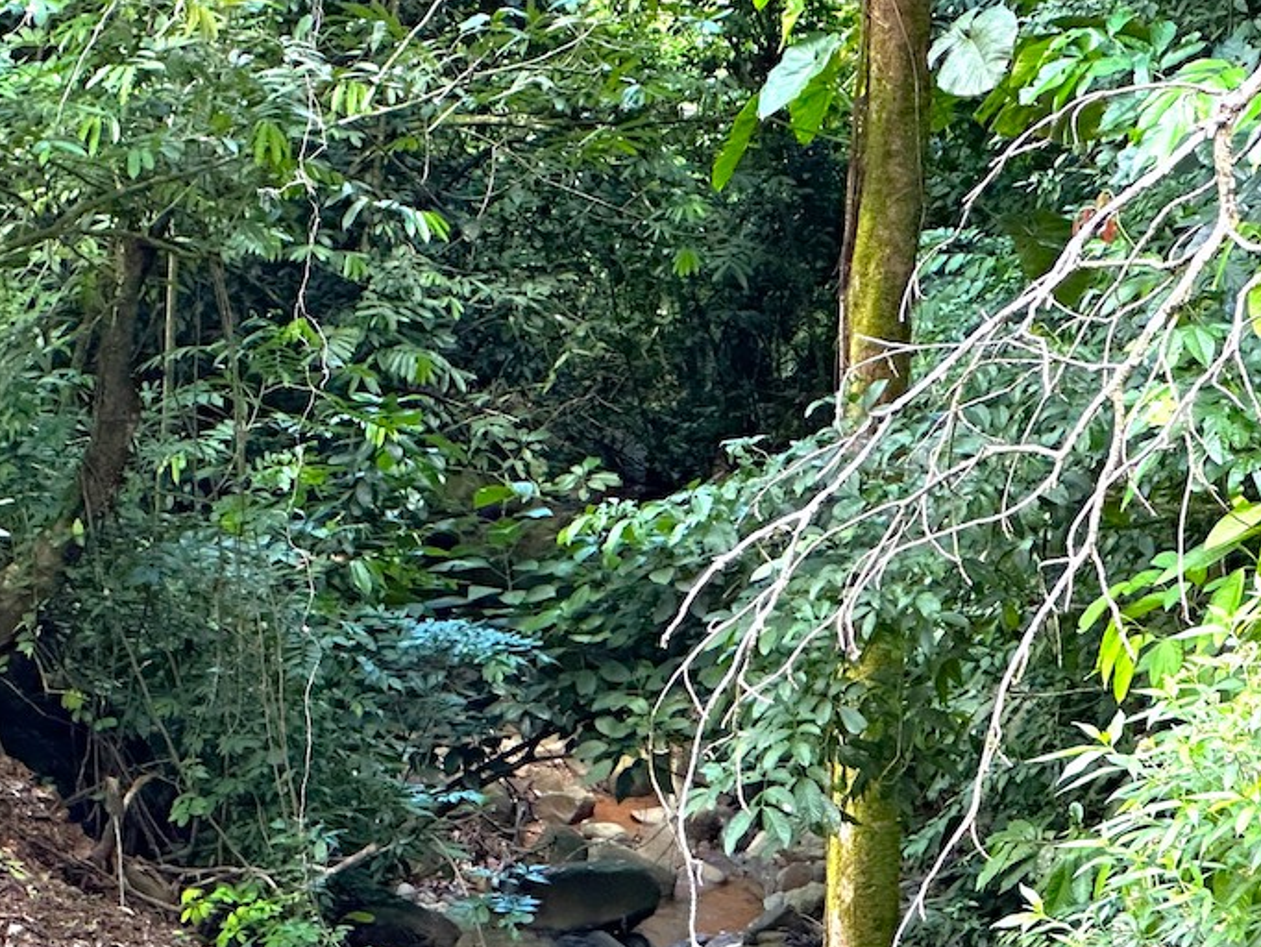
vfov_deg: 9.3
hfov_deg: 12.2
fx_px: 5831
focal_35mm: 160
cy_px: 739
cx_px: 92
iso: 250
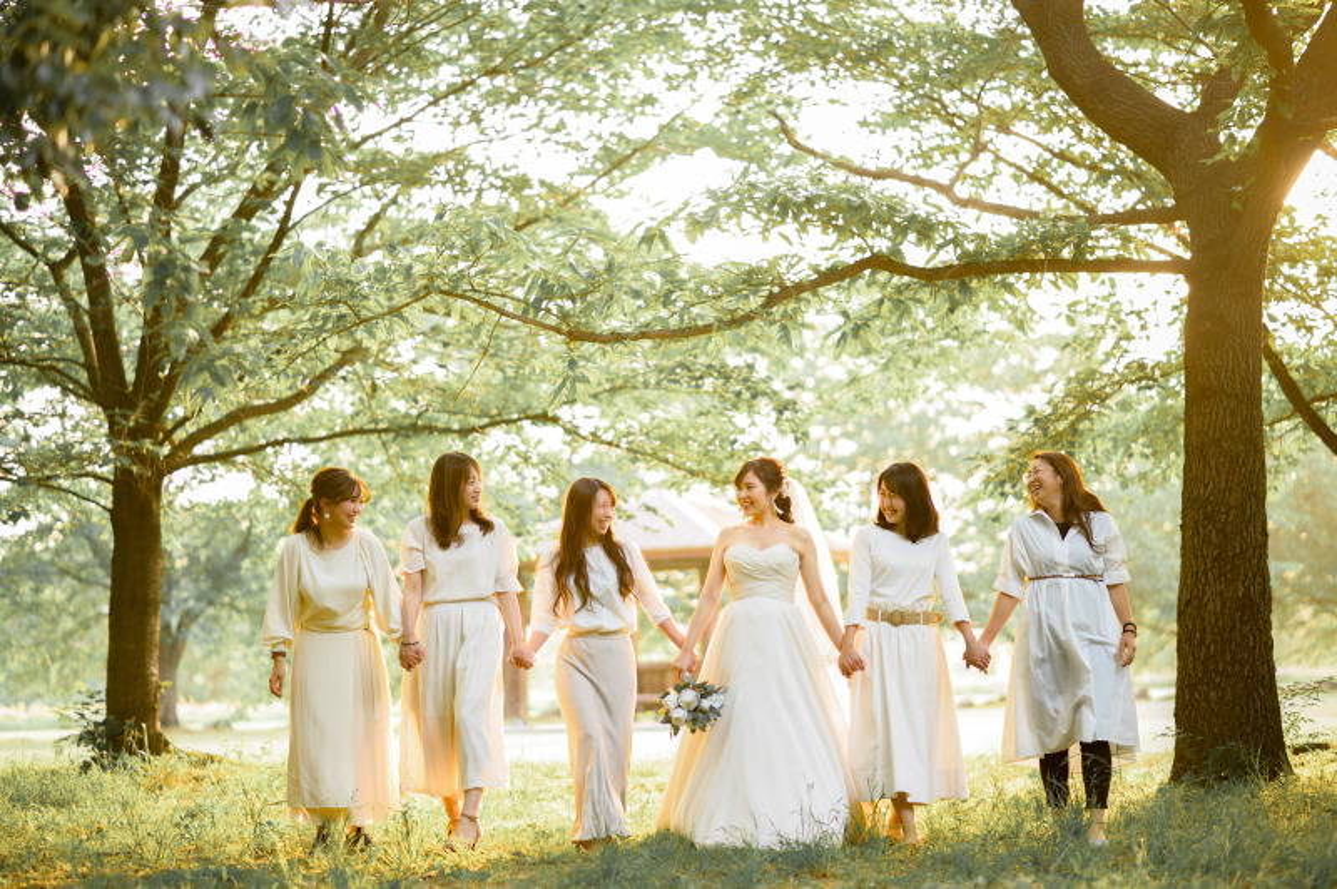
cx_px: 668
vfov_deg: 16.0
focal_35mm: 85
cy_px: 444
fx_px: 3154
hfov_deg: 23.9
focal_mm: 85
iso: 400
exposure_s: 1/160
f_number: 1.8
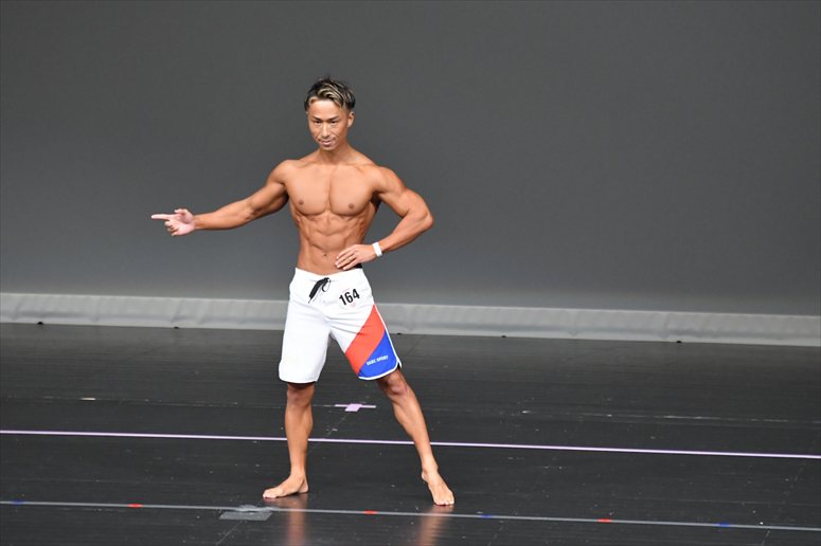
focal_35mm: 345
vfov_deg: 4.0
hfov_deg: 6.0
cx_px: 410
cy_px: 273
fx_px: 7864
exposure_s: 1/400
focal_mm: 230
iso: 5000
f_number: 5.6
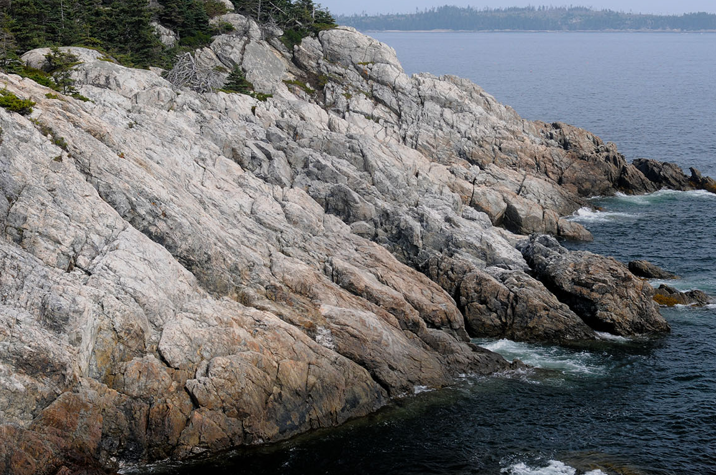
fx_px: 1430
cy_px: 247
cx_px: 323
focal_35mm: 72
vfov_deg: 18.9
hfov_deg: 28.1
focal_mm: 34
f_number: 8
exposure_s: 1/200
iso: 200
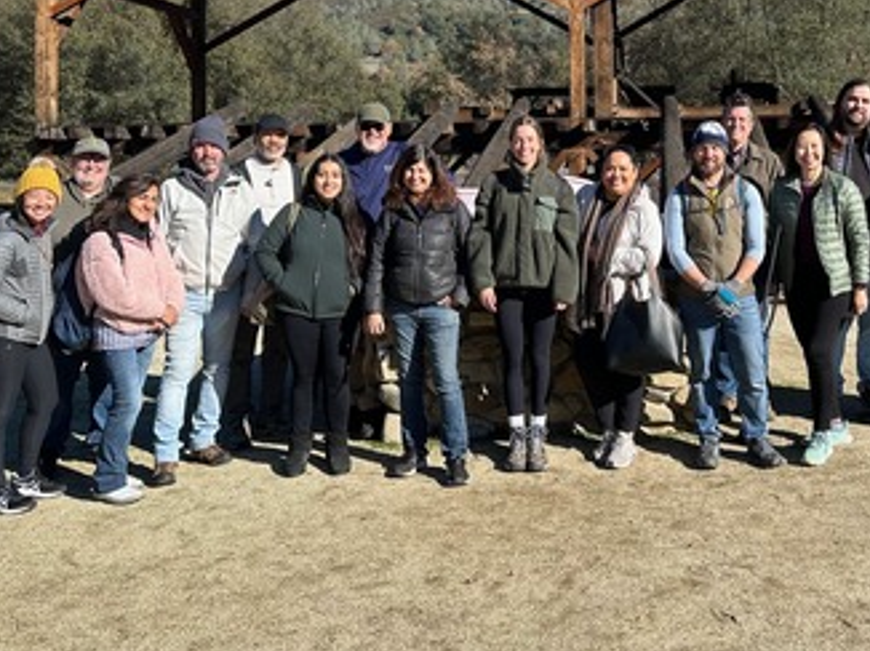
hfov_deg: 43.7
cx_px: 627
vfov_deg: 33.3
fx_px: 1055
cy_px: 124
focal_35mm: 42
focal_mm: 6.86
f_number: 1.78
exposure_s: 1/2410
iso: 80
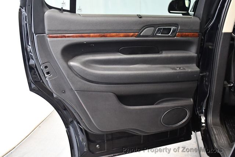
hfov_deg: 53.1
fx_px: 235
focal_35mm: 36
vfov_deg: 36.9
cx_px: 118
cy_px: 78
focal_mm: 18
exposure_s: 1/60
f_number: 3.5
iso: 4000
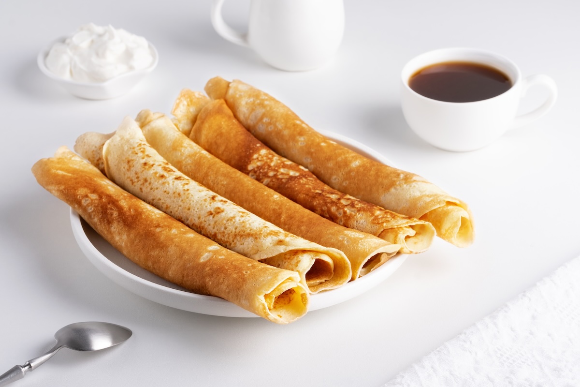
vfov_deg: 11.4
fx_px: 1933
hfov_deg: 17.1
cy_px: 194
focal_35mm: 120
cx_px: 290
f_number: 13
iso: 160
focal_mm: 80
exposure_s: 1/125
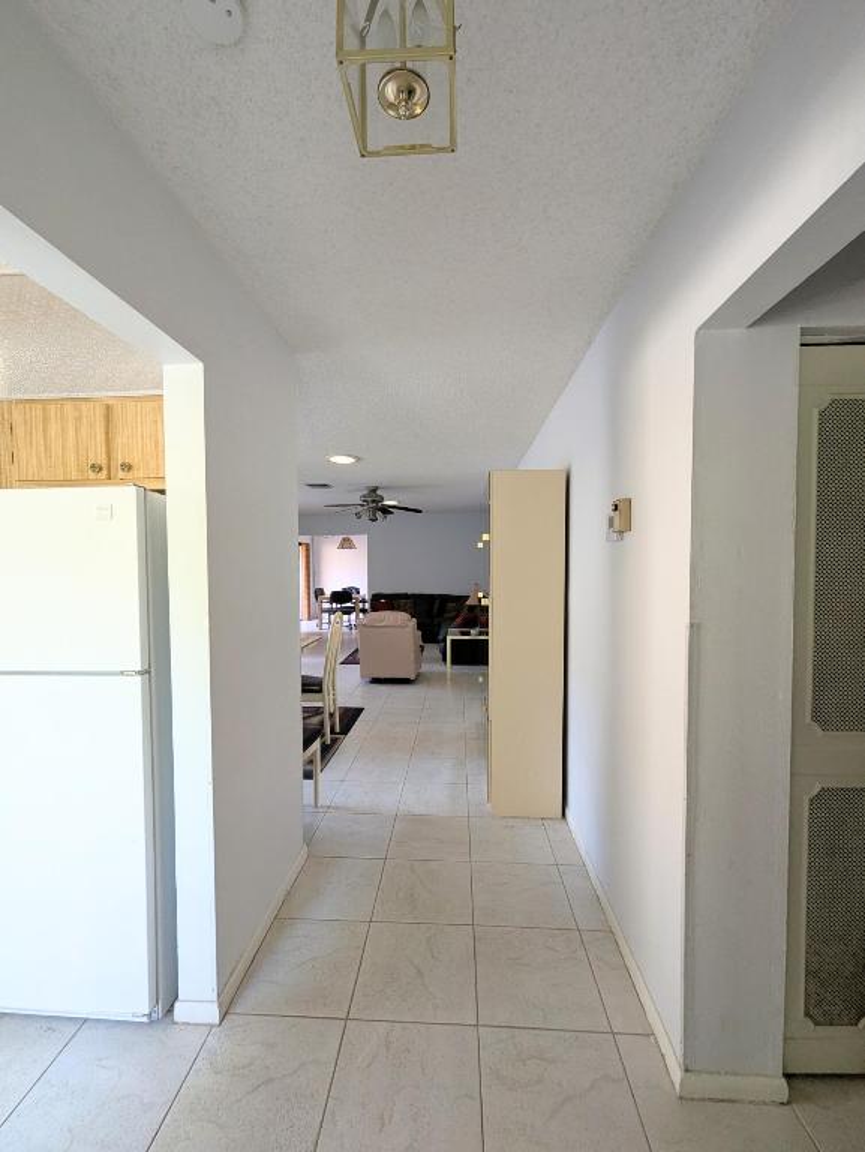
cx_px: 432
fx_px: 433
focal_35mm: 13
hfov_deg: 90.0
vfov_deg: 106.1
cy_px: 576
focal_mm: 1.95
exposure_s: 1/23.8
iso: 146
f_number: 2.2
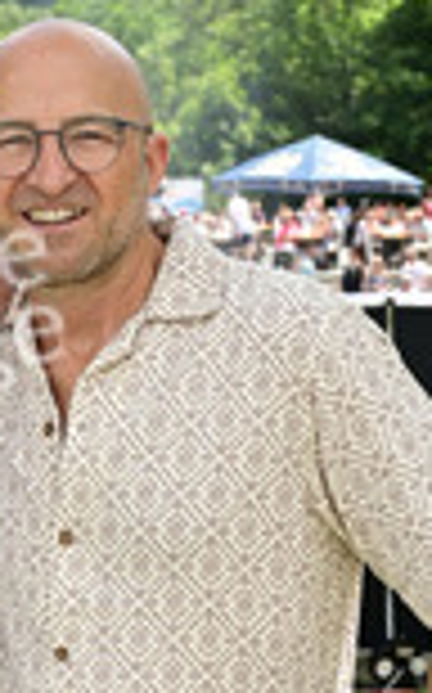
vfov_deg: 20.0
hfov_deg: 12.5
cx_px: -36
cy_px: 562
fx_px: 1944
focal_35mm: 103
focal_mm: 39
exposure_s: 1/200
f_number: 7.1
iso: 125
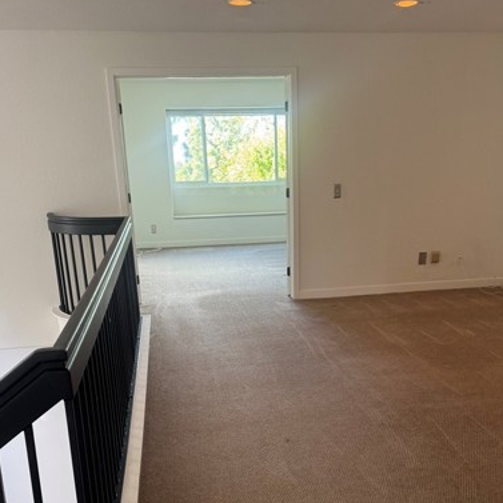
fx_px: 592
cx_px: 272
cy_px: 347
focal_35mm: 36
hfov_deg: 46.0
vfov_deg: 45.2
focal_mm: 6.76
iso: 200
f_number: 1.78
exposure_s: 1/60
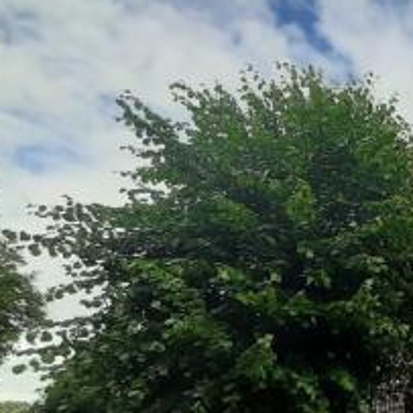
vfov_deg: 47.4
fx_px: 445
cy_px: 322
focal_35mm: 33
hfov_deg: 35.2
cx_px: 530
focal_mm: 1.42
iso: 40
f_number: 2.2
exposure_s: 1/1134
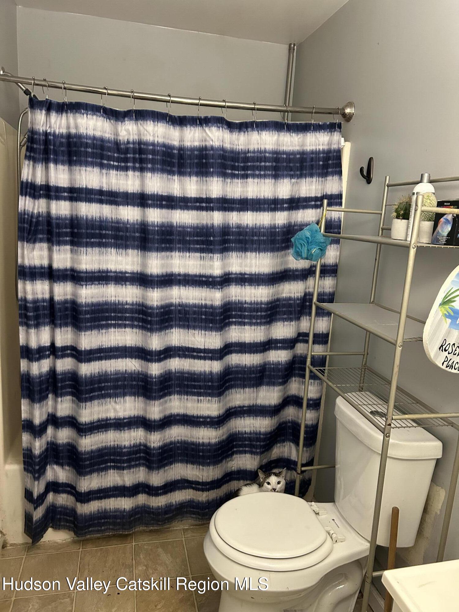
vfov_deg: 67.3
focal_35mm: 26
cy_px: 306
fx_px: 460
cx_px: 230
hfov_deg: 53.1
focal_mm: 5.7
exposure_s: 1/40
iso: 500
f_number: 1.5
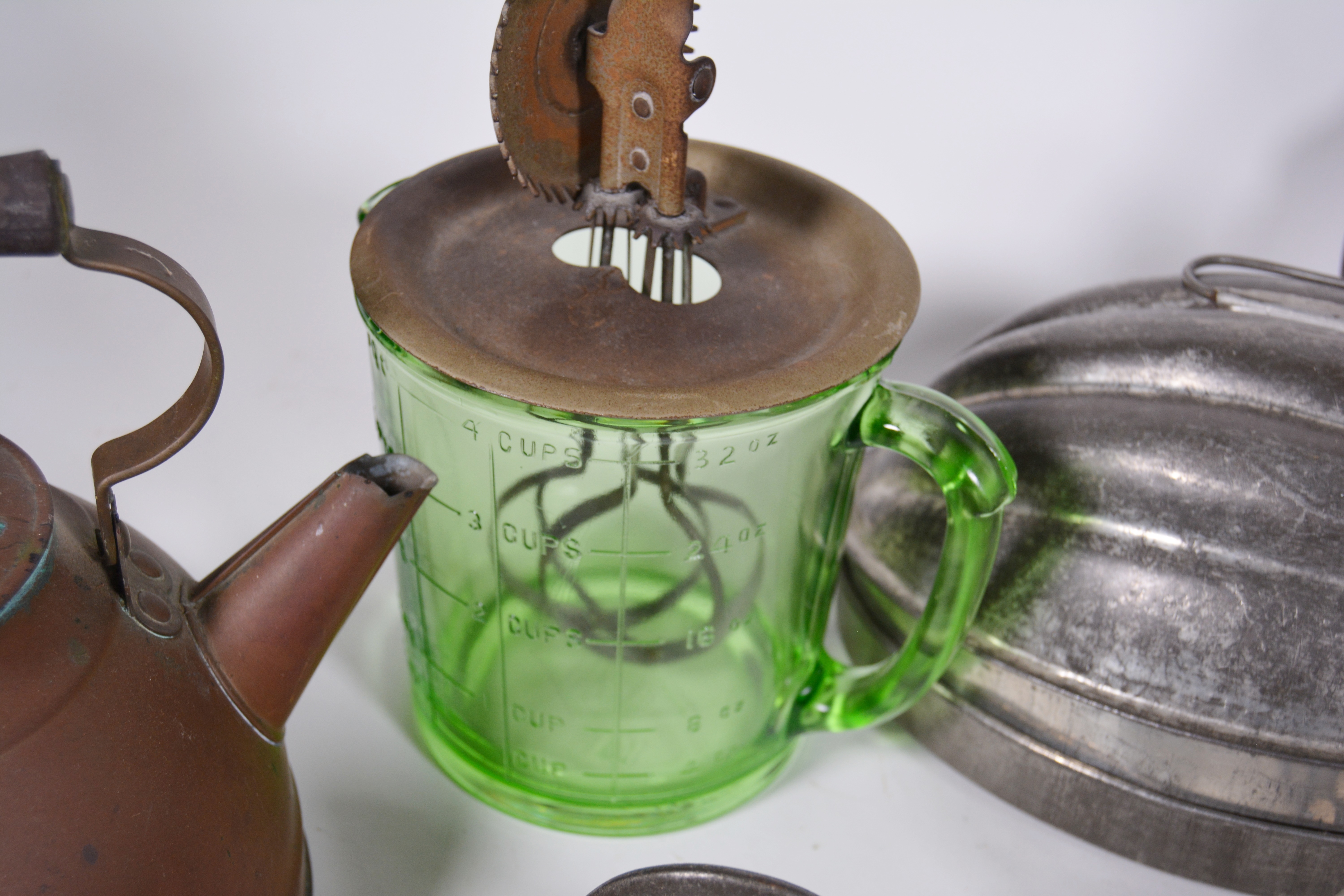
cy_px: 448
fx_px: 1792
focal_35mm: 48
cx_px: 672
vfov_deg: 28.1
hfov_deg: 41.1
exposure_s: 1/100
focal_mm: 32
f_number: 5
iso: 400
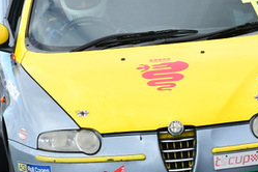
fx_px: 14146
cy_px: 41
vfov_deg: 0.7
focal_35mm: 1974
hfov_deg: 1.0
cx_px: 155
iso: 1000
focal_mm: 410
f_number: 9
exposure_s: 1/640
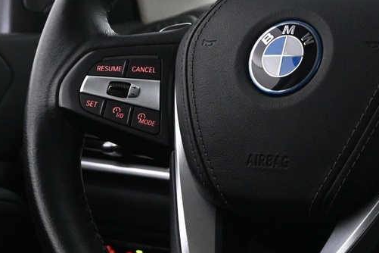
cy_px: 80
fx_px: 1175
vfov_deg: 12.3
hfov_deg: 18.1
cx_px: 313
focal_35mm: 112
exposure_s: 1/50
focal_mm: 23
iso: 3200
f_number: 4.2
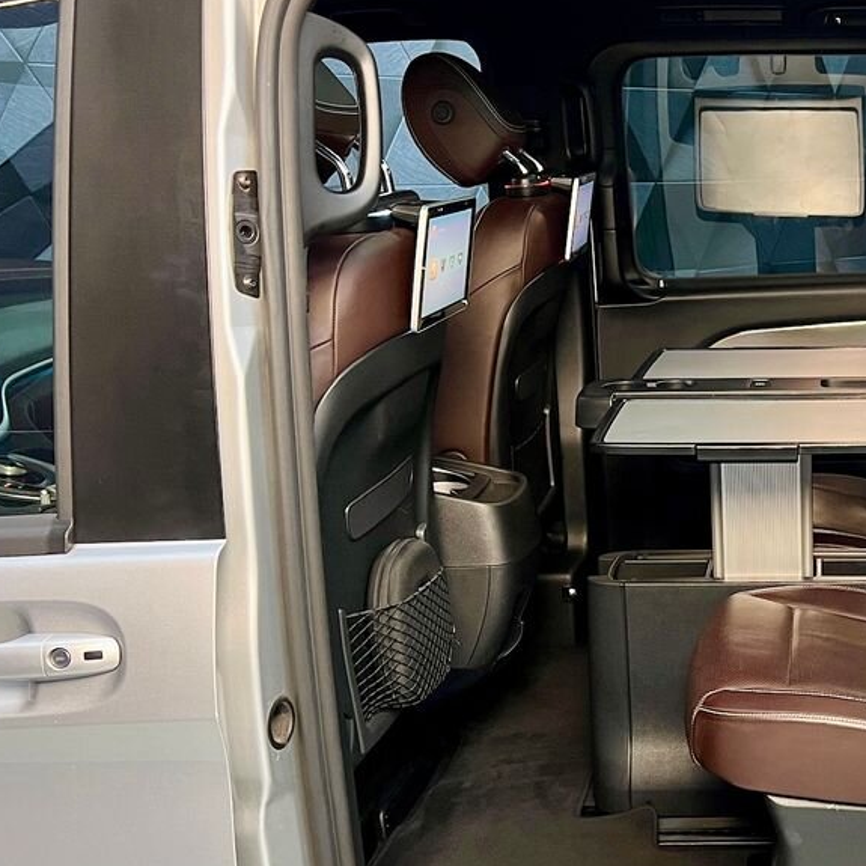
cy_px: 547
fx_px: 1359
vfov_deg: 35.1
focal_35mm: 48
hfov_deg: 33.1
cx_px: 812
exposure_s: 1/50
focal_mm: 5.7
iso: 160
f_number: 1.5
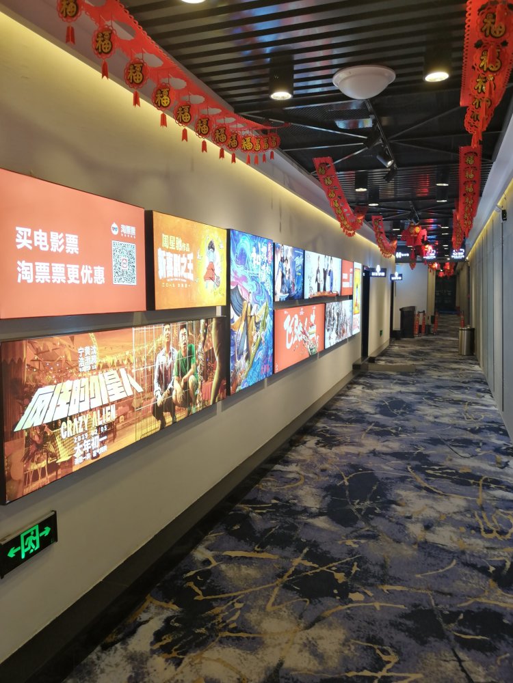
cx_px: 256
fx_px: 534
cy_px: 342
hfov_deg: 51.4
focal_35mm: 27
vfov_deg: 65.3
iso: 64
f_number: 1.8
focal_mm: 3.96
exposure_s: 1/50
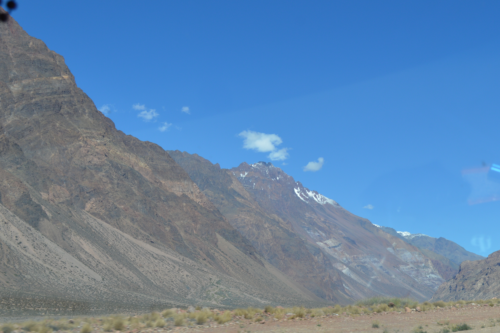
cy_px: 153
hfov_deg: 35.3
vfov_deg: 24.1
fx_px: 777
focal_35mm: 56
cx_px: 341
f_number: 8
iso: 100
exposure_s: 1/250
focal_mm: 26
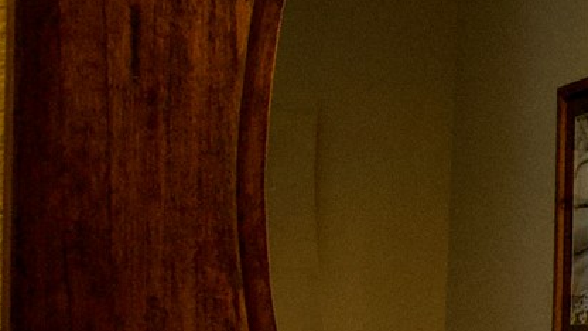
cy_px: 471
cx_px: 1358
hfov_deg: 15.7
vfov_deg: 14.0
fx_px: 1278
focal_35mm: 82
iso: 2000
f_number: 5.6
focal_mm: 10
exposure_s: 1/50
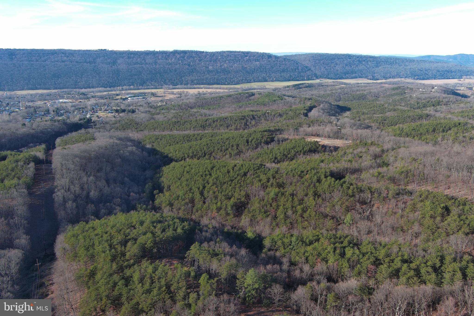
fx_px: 382
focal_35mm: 29
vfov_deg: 45.0
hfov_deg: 63.7
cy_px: 158
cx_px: 237
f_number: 2.8
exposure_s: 1/450
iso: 100
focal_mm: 10.57
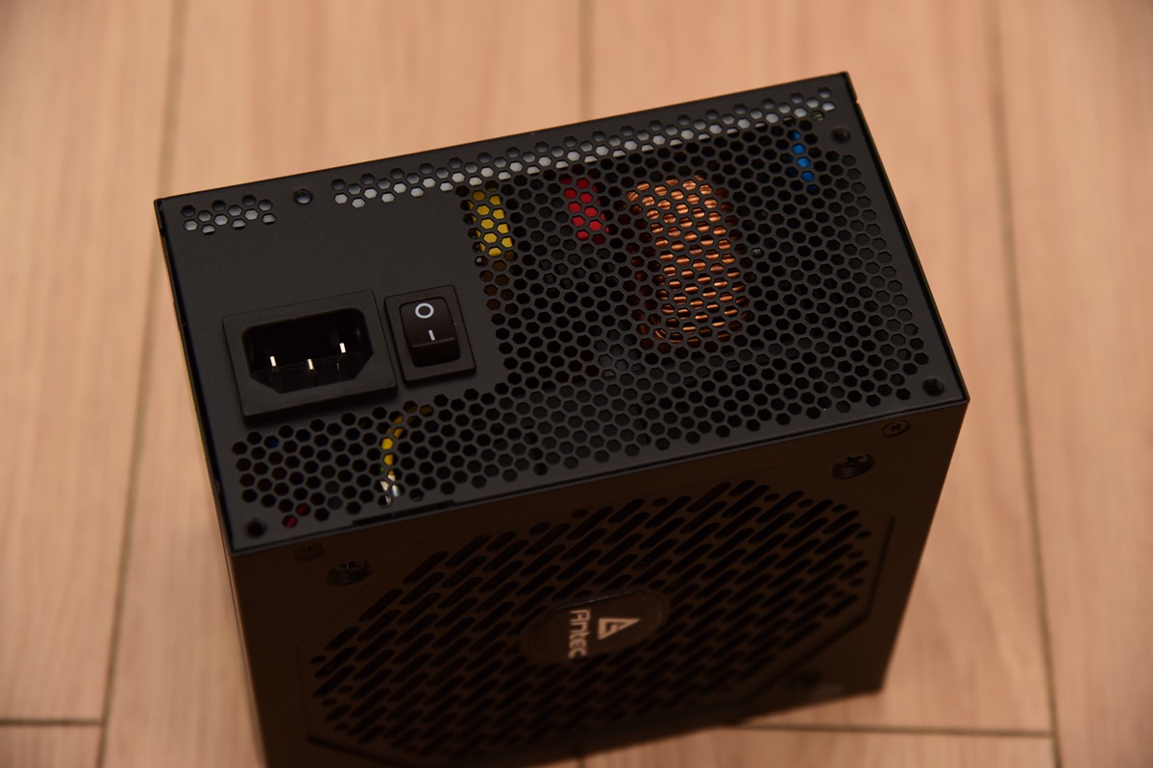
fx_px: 3138
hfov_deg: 20.8
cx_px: 576
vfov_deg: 14.0
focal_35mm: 98
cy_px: 384
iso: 1600
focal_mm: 98
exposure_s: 1/60
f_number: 5.6
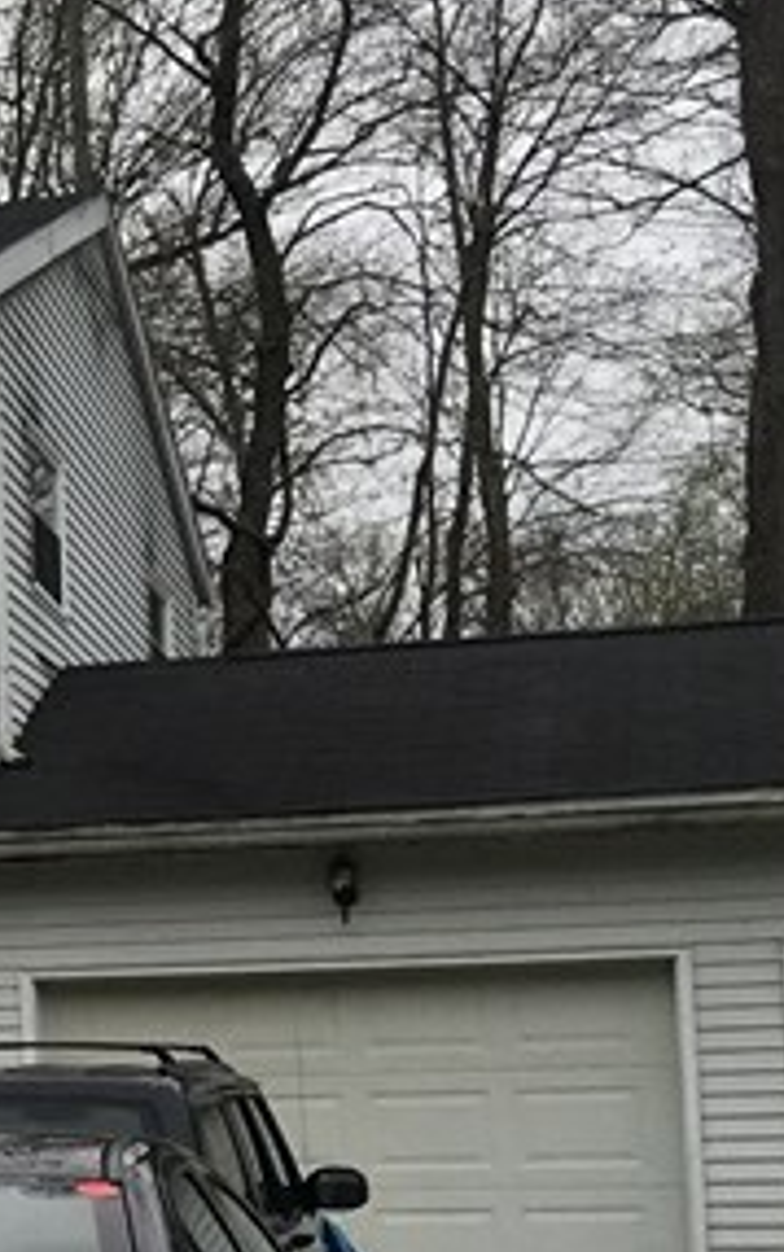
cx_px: -1261
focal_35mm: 110
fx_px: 3757
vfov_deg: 18.9
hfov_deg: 10.0
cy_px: 849
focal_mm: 4.15
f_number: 2.2
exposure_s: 1/523
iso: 25
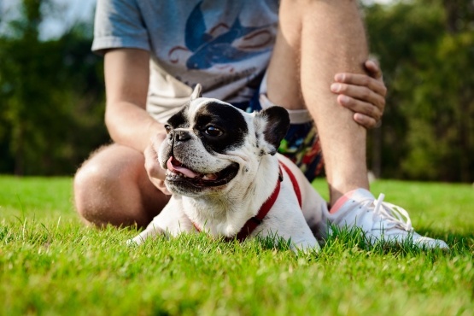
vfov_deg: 21.9
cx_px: 237
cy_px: 158
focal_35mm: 62
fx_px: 816
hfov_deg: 32.4
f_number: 5
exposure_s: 1/320
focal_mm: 62
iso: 100
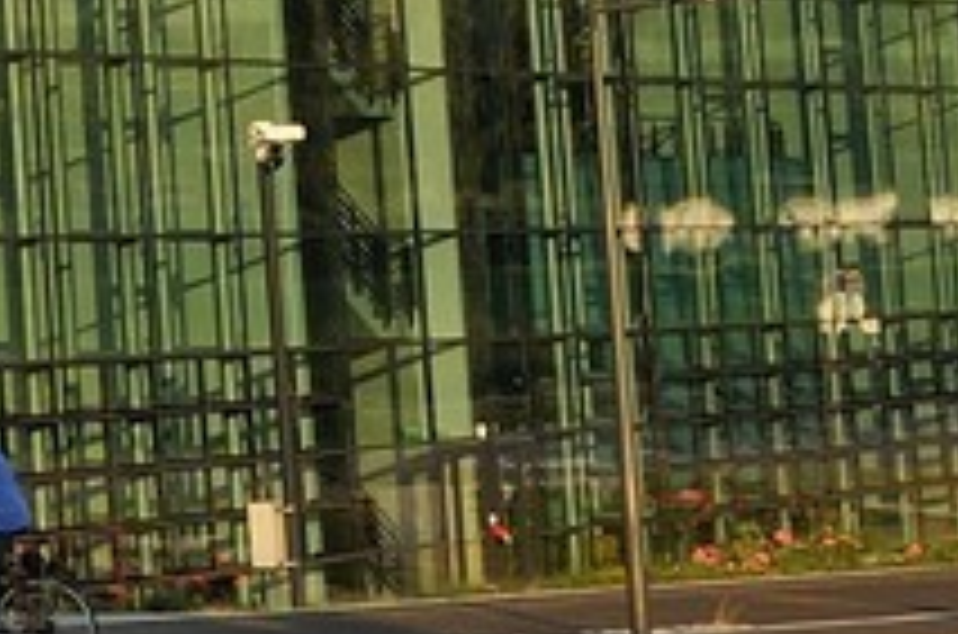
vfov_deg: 5.6
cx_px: -2334
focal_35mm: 233
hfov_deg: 7.3
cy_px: -1014
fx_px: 6187
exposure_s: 1/125
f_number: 11
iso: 200
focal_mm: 31
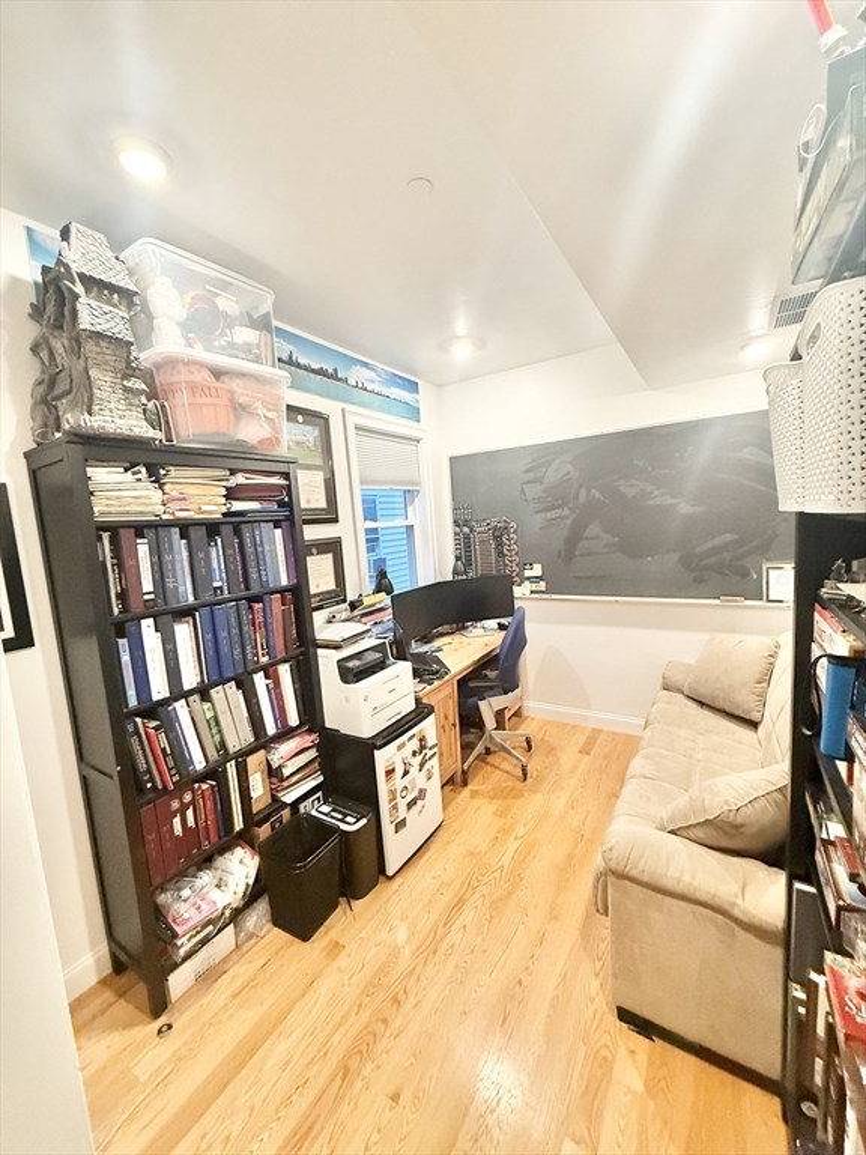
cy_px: 578
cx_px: 433
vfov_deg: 102.1
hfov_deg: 85.7
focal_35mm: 14
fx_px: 467
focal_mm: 2.22
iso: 400
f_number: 2.2
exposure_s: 1/60
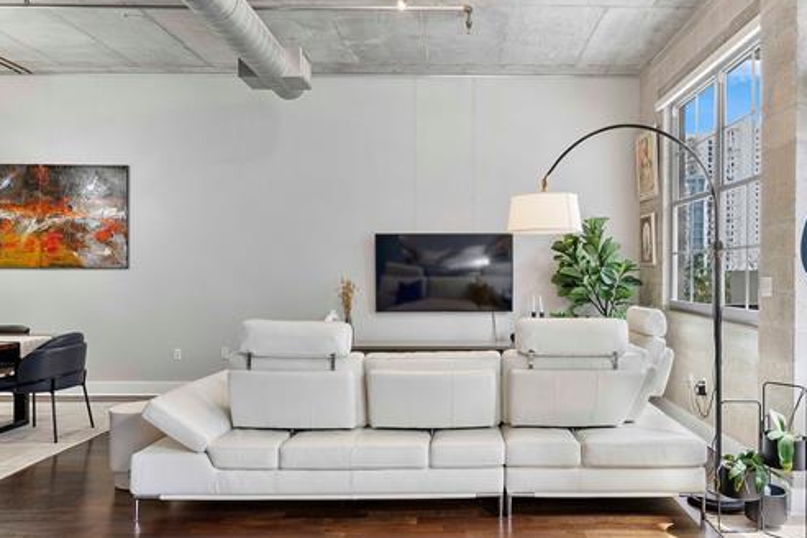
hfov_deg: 68.9
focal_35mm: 26
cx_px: 469
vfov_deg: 49.5
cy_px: 262
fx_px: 583
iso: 160
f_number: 11
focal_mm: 16
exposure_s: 1/25
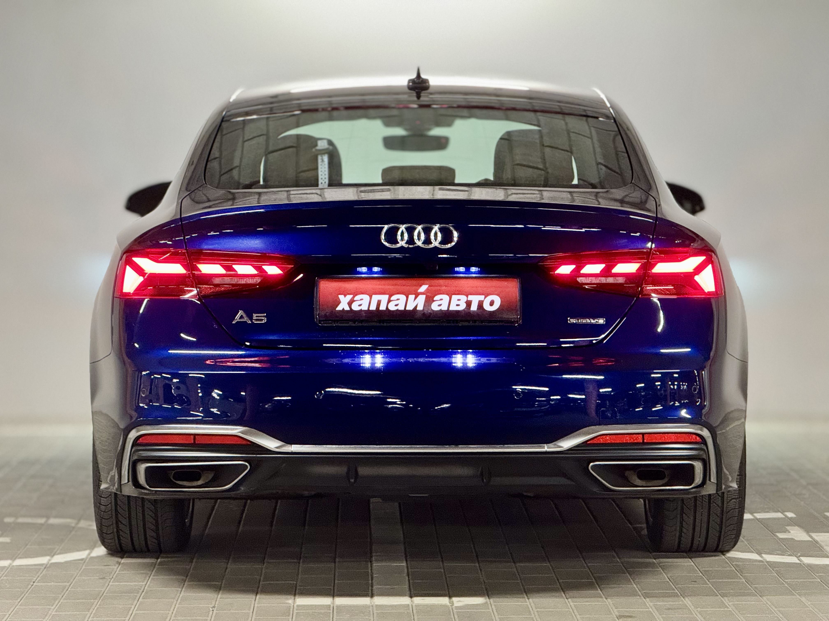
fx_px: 2874
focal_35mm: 120
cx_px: 414
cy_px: 310
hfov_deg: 16.4
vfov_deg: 12.3
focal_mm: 15.66
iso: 400
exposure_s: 1/60
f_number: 2.8
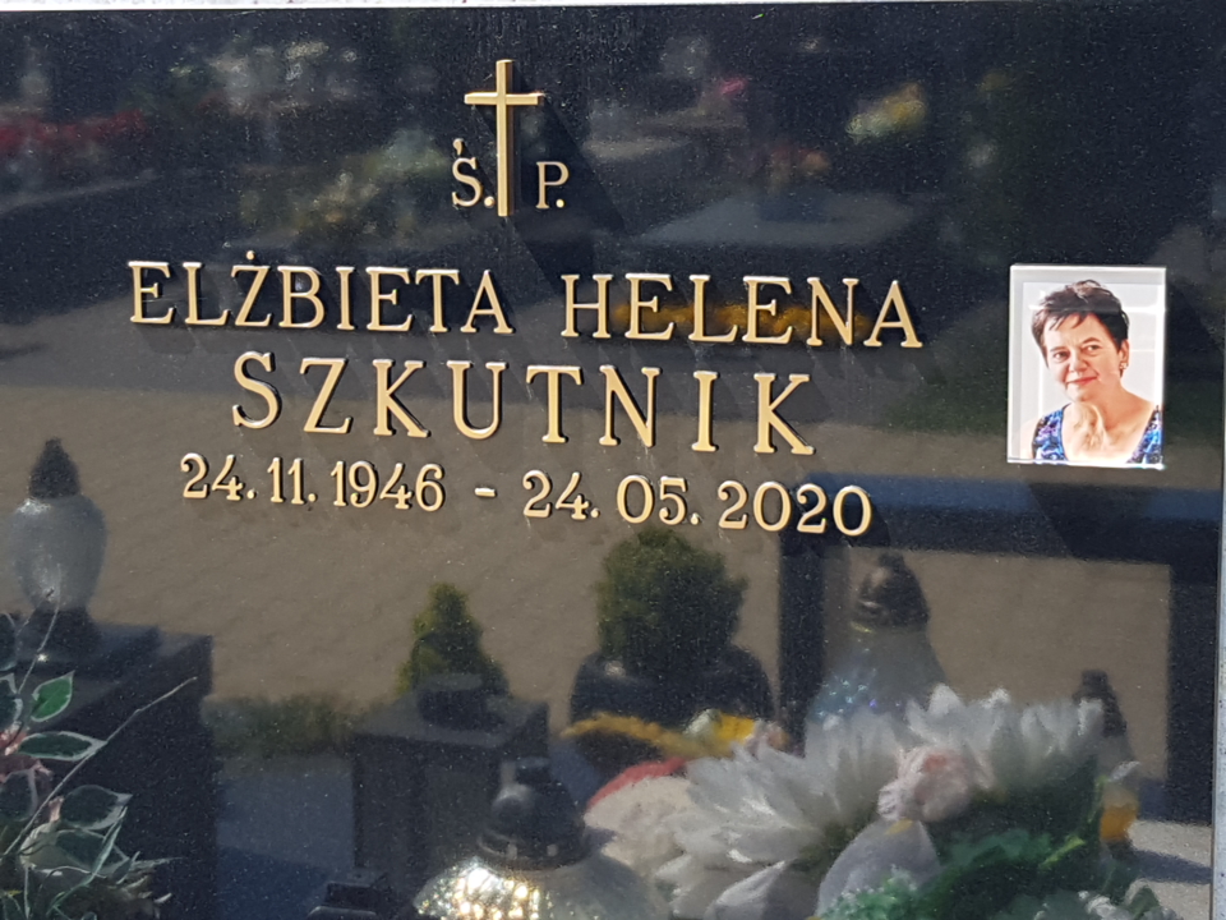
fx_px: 921
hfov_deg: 67.3
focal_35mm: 26
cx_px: 613
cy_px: 460
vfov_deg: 53.1
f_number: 1.7
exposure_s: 1/556
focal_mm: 4.2
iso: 40
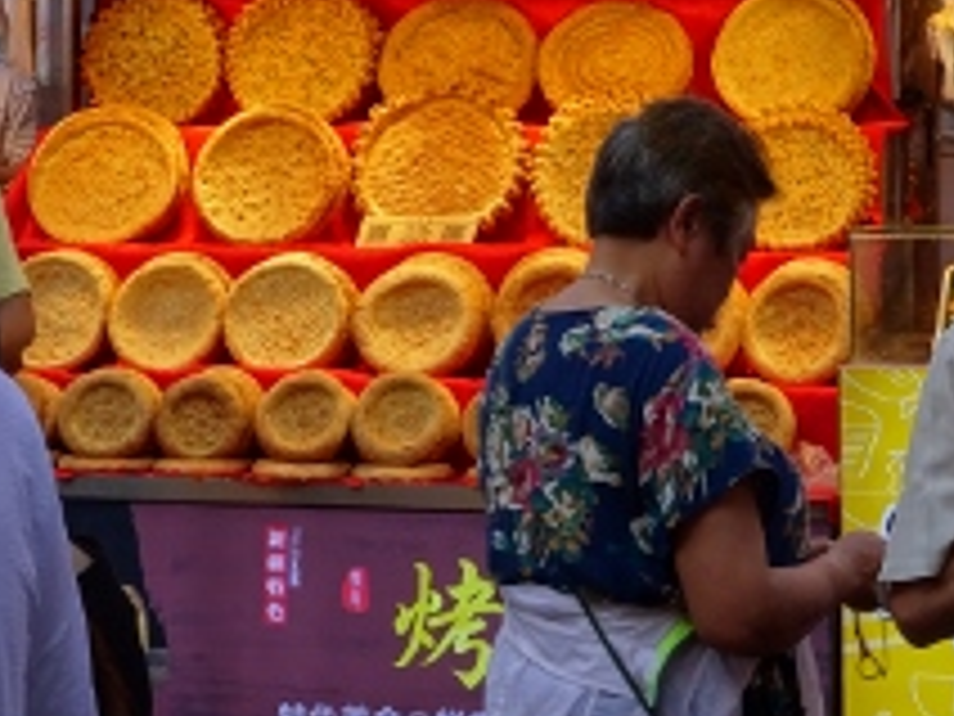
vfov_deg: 12.6
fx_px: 3224
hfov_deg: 16.8
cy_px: 162
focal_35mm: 117
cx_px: 576
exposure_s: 1/100
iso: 80
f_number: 4.5
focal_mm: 10.59
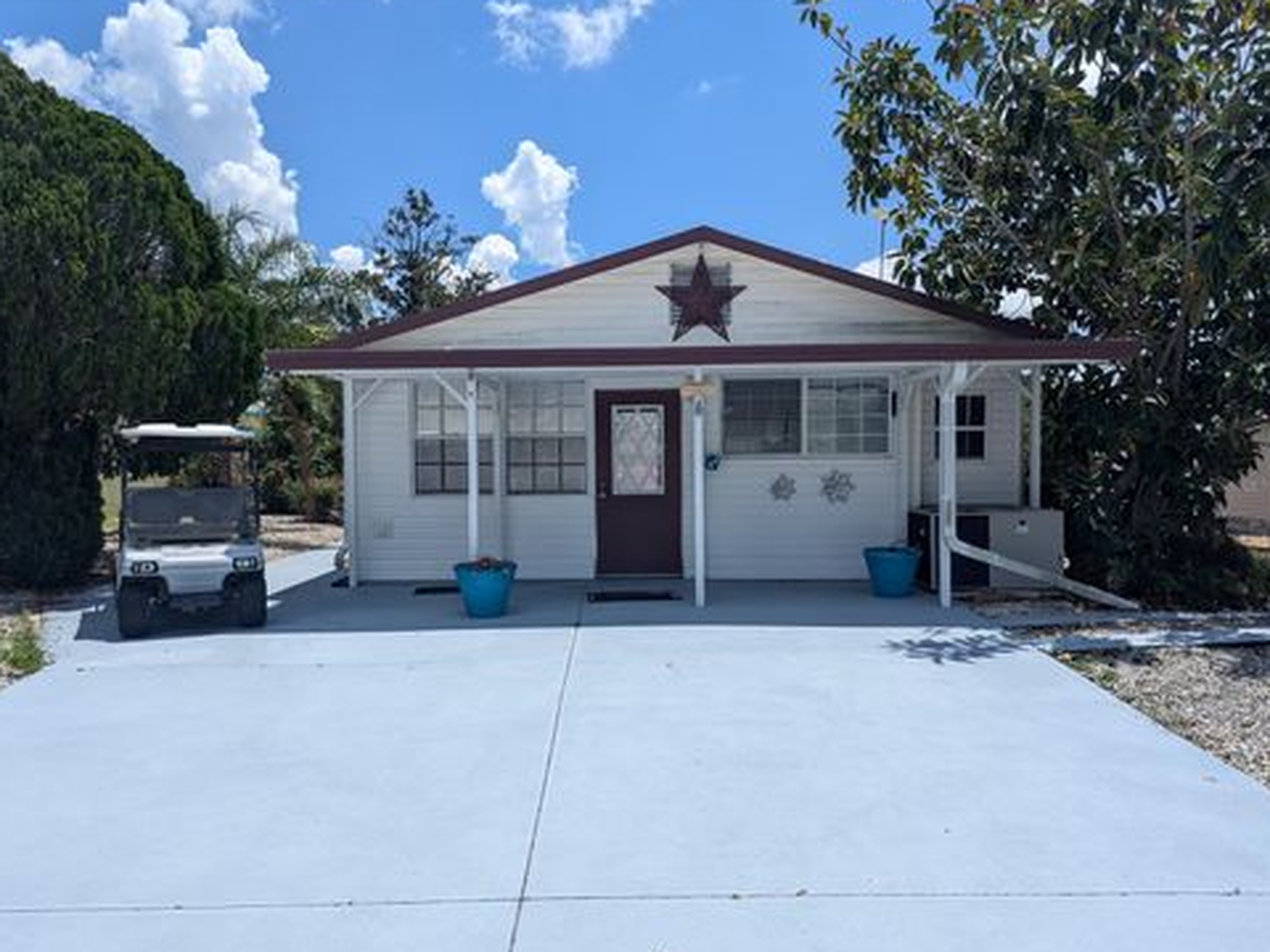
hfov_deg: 69.4
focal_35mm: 25
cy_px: 484
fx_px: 917
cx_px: 632
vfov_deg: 54.9
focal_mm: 6.81
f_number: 1.85
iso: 51
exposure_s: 1/2762
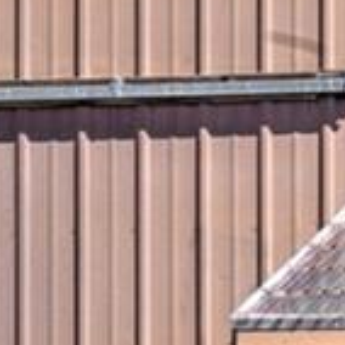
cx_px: 78
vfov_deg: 6.5
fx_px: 3033
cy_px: 219
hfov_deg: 6.5
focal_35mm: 269
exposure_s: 1/125
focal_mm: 30
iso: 200
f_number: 18
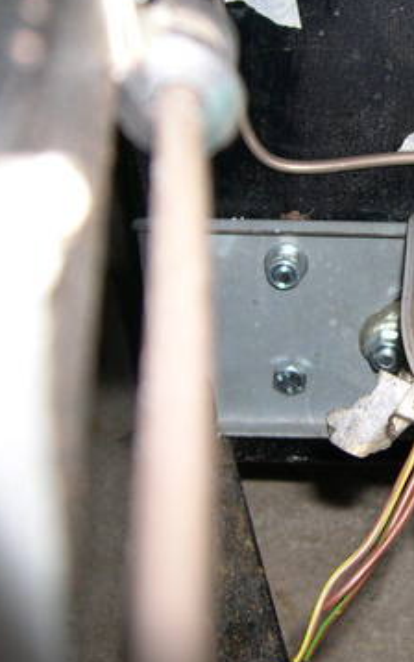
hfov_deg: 17.5
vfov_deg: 28.5
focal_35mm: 72
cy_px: 285
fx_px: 1299
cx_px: 447
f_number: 2.8
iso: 100
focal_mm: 8
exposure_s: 1/60
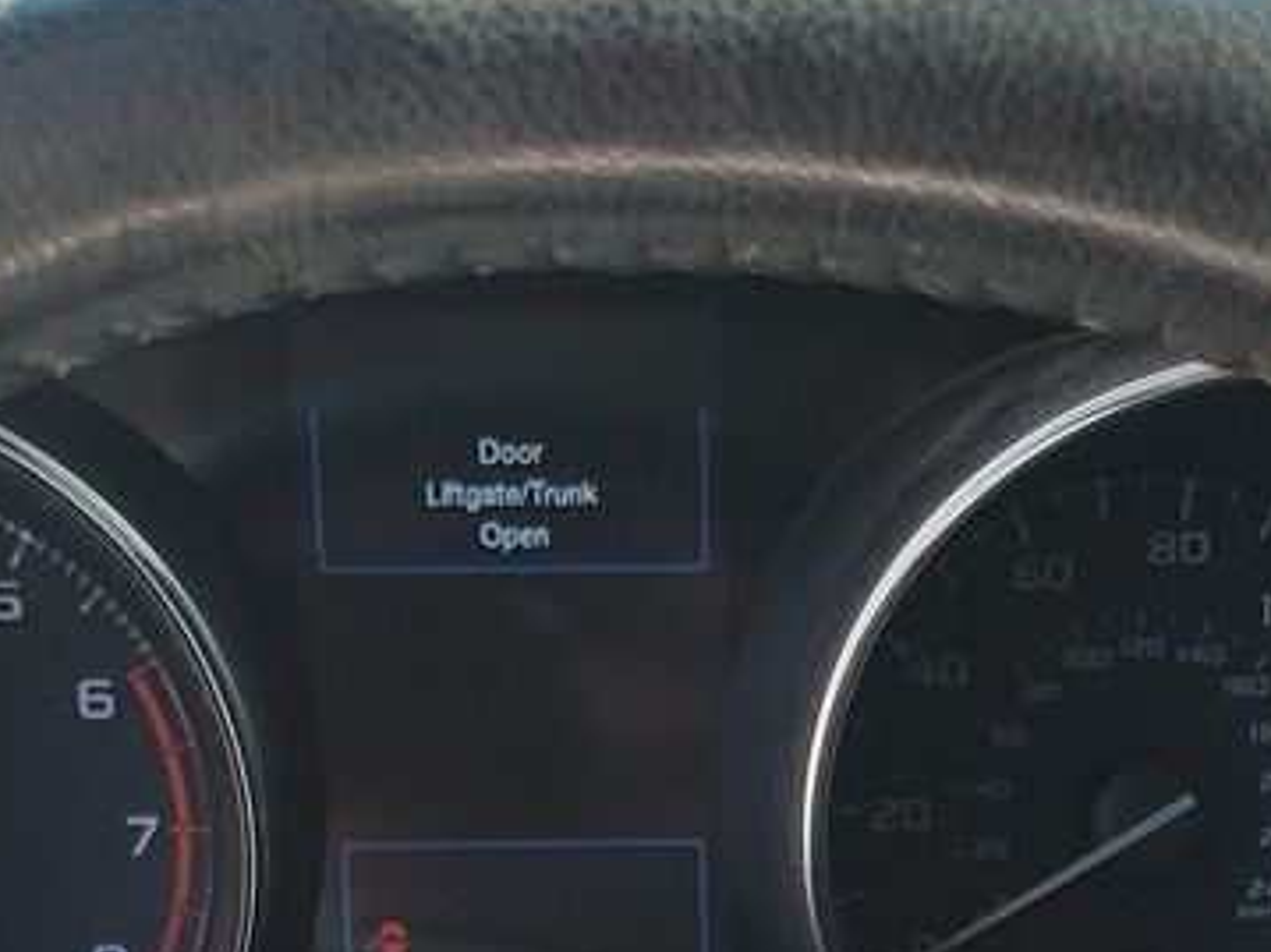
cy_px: 1794
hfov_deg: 18.3
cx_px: 864
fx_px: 3927
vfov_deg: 12.5
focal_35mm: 107
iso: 50
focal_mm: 6.7
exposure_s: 1/122
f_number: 1.8
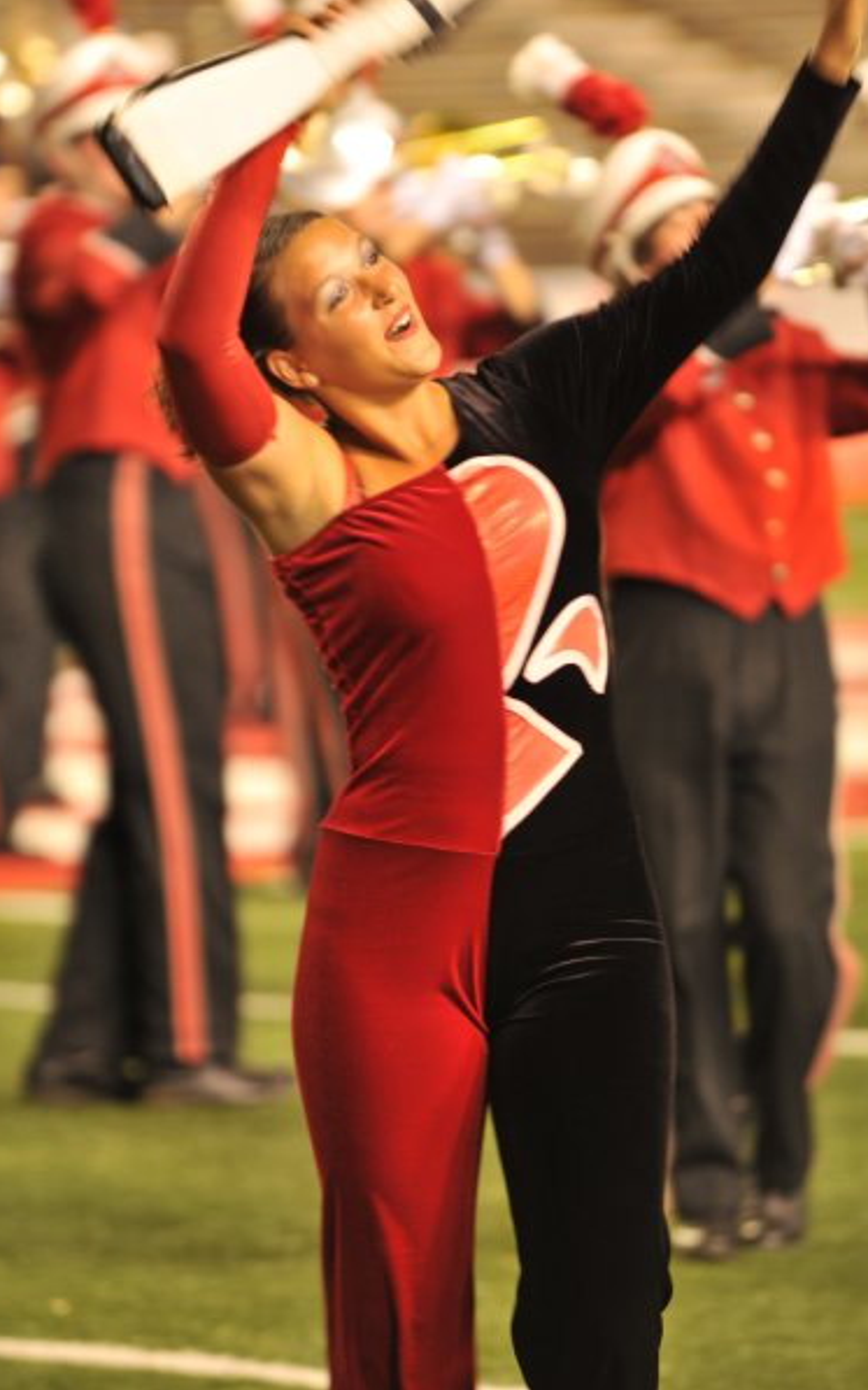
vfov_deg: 6.8
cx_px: 439
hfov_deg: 4.3
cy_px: 694
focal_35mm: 307
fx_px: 11623
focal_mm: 200
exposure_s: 1/60
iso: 450
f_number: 2.8
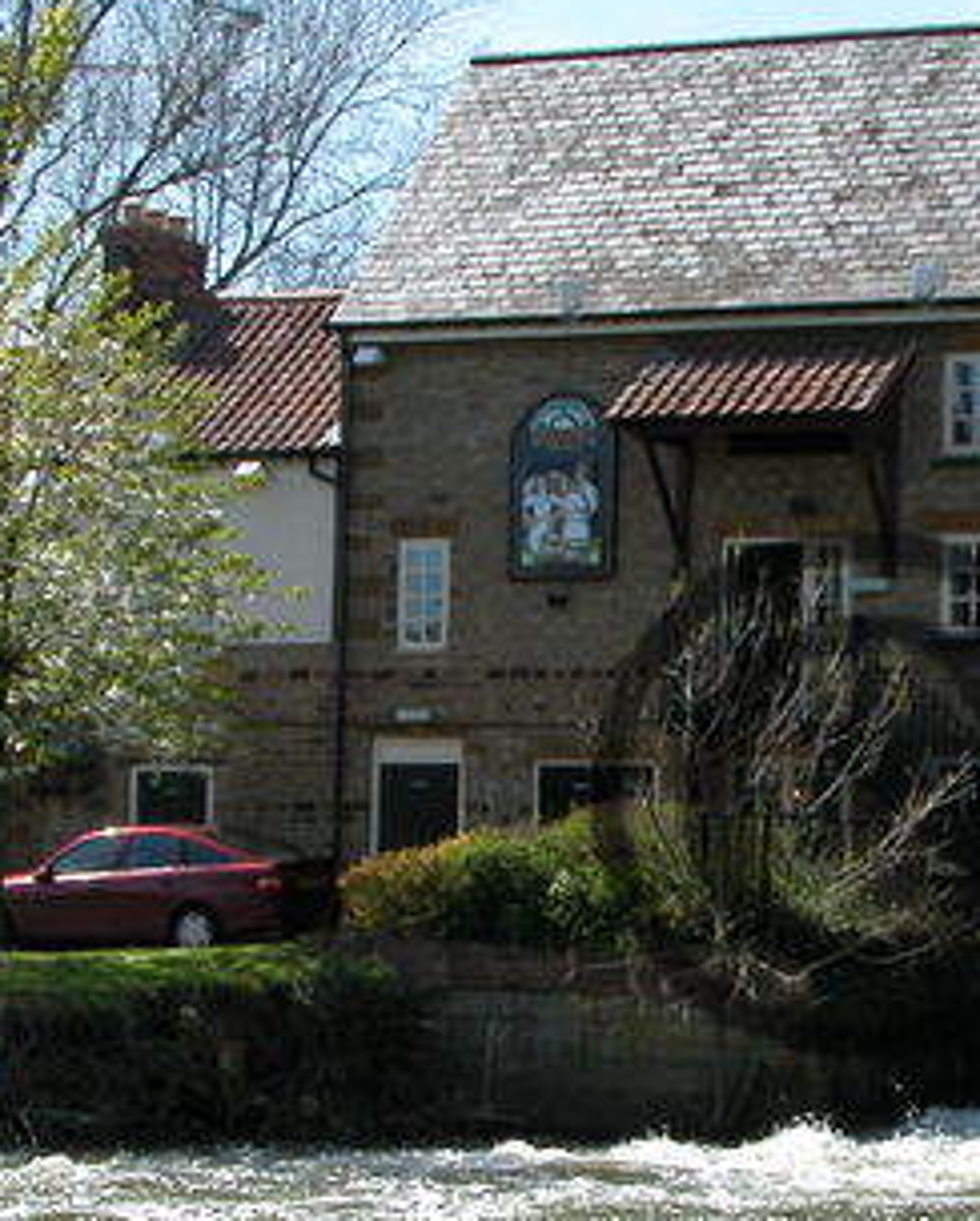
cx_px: 860
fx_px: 4270
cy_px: 795
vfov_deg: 16.2
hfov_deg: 13.0
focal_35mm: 118
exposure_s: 1/296
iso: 100
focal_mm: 11.6
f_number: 5.9
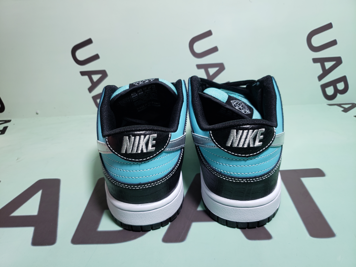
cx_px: 178
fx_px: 267
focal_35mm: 26
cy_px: 134
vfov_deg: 53.1
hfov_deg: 67.3
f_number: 1.5
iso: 50
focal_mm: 4.3
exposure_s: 1/253
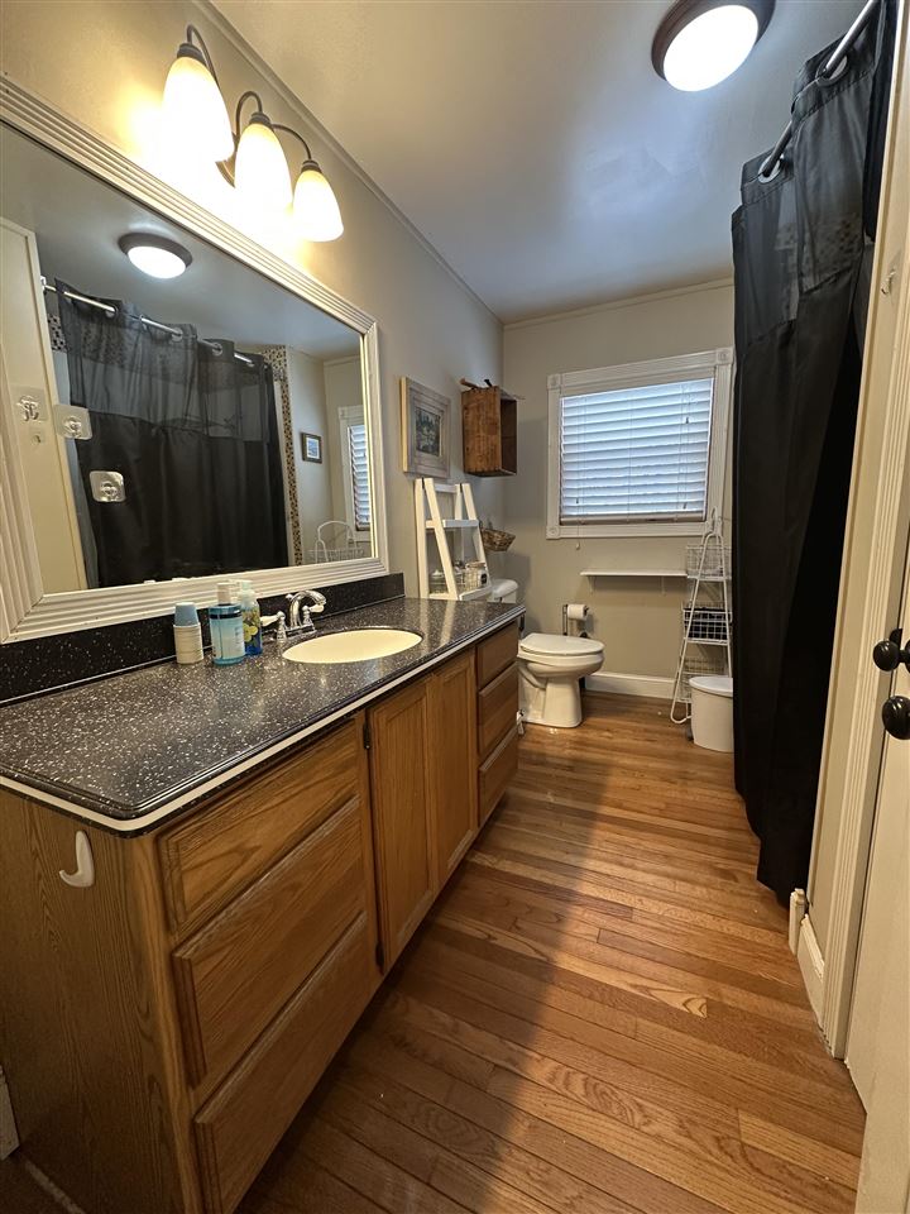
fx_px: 491
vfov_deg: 102.1
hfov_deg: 85.7
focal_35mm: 14
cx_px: 455
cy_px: 607
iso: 250
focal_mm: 2.22
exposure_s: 1/60
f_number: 2.2
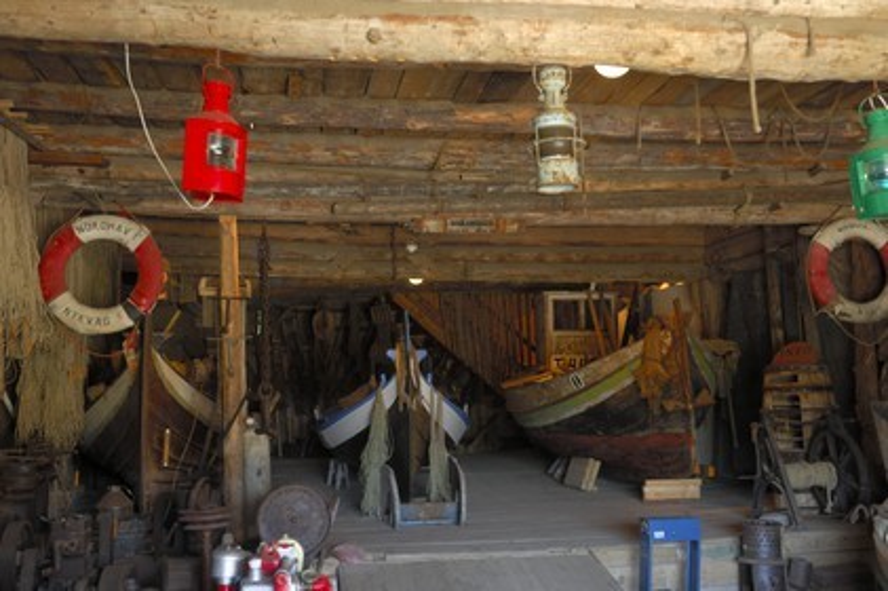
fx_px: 887
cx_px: 444
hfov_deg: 53.2
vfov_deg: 36.8
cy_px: 296
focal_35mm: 36
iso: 100
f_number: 5
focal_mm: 24
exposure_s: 1/6
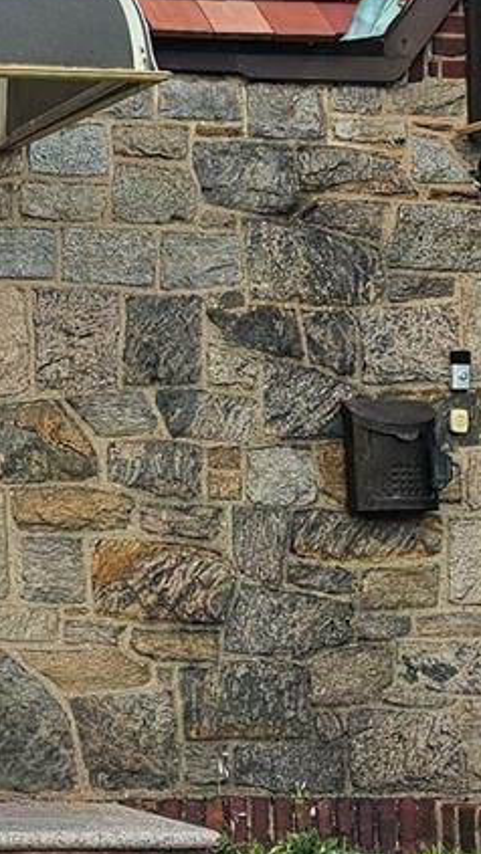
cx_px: -521
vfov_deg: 23.4
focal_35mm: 91
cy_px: 357
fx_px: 2063
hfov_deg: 11.7
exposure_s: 1/207
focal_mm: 6.3
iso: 40
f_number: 1.7
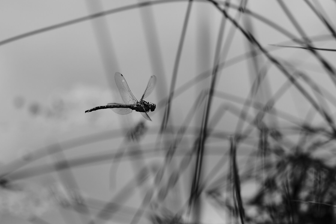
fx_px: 1689
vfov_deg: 7.6
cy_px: 109
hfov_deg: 11.4
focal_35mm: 181
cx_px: 184
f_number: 2
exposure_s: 1/4000
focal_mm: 90
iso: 400
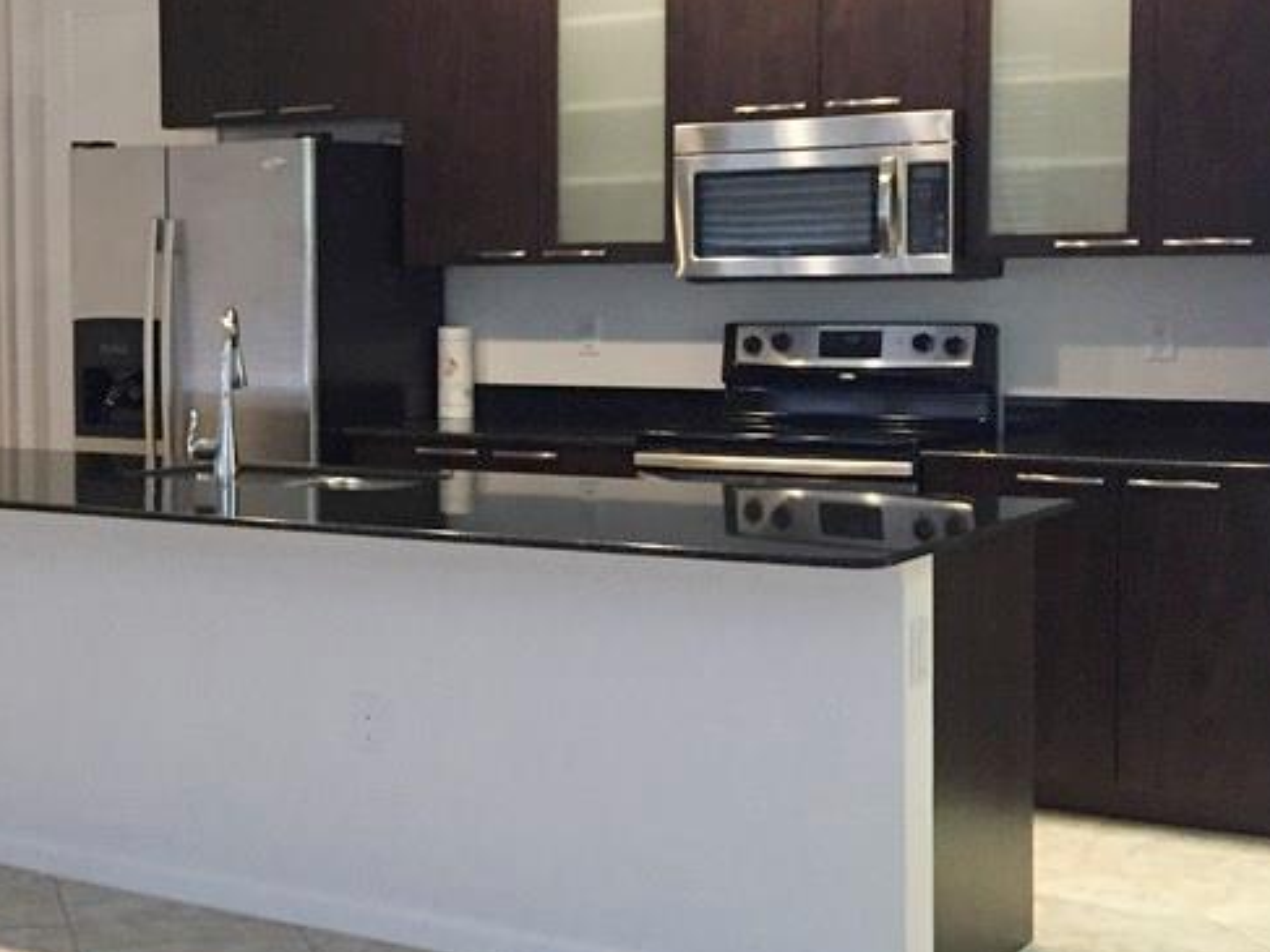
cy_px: 407
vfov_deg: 24.0
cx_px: 183
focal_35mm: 61
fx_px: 2237
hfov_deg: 30.6
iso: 250
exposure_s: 1/30
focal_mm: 4.15
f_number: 2.2
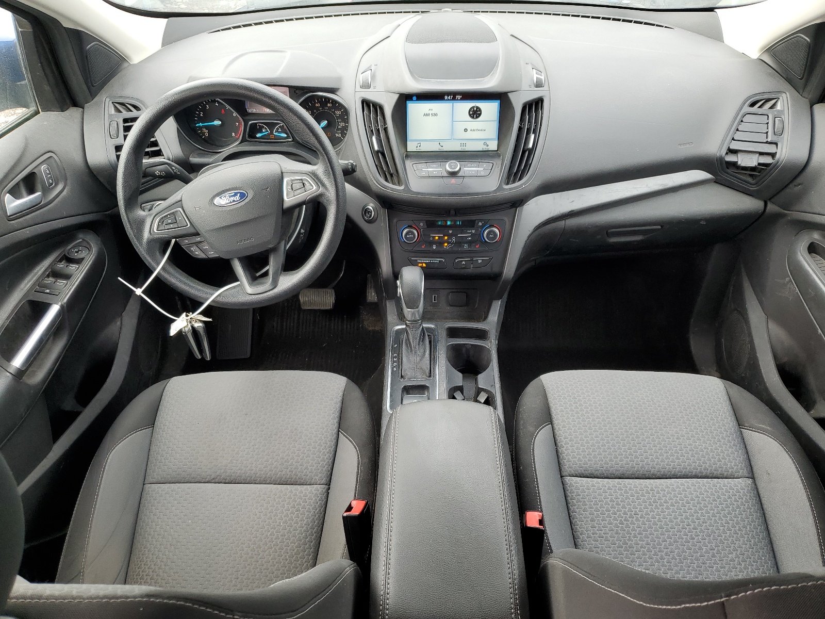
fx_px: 620
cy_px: 310
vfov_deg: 53.1
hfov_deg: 67.3
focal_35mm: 26
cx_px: 412
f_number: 1.5
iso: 50
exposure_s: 1/172
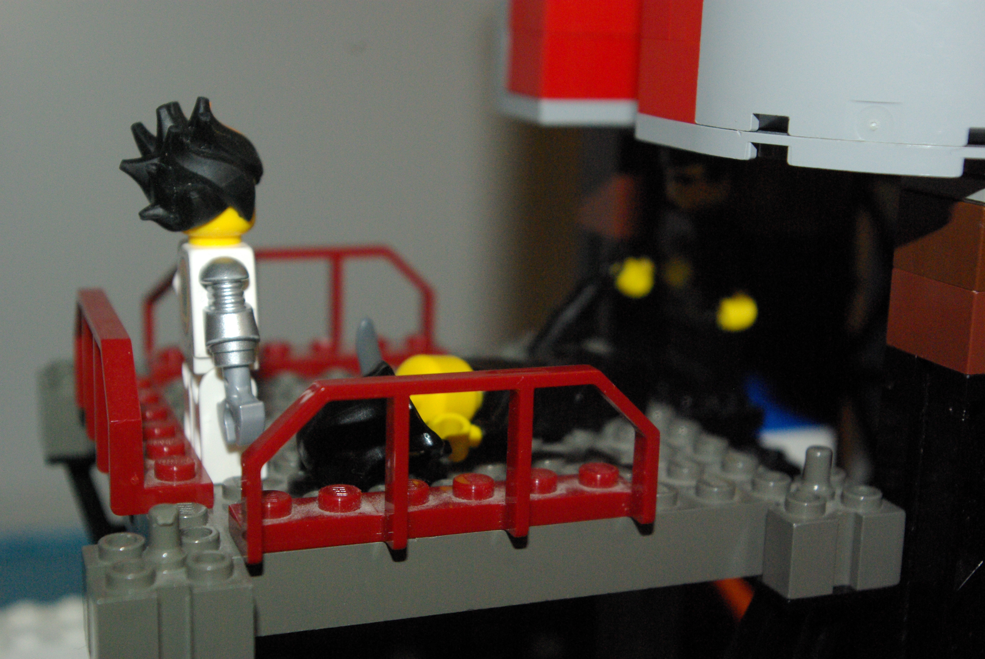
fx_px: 1561
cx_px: 492
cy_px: 330
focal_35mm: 57
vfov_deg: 23.8
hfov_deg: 35.0
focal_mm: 38
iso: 1600
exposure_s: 1/60
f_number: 8
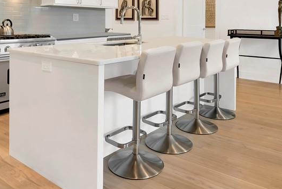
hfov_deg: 54.2
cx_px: 122
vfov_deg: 35.7
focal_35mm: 35
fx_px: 274
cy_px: 20
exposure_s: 1/4
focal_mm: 17
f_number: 11
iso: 200
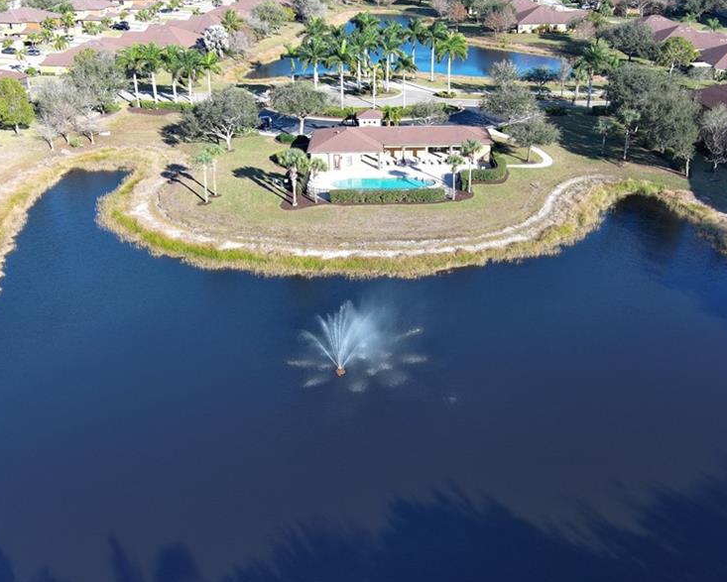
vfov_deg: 39.2
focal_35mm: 38
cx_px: 402
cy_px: 280
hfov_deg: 47.8
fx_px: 818
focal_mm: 10.57
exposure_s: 1/70.2
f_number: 2.8
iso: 100
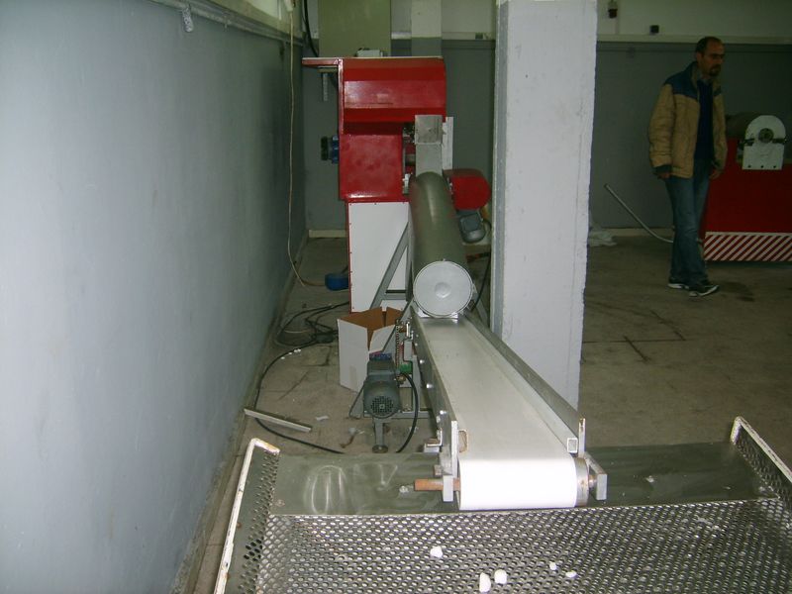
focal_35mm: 35
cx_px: 396
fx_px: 801
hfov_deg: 52.6
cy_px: 297
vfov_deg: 40.7
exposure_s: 1/30
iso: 100
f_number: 2.8
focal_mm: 5.8
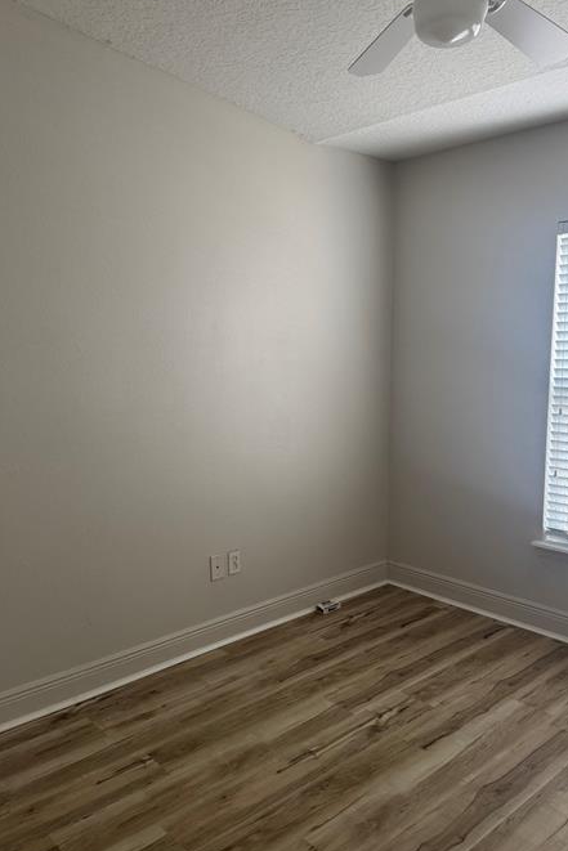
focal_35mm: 29
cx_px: 267
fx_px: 686
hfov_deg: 45.0
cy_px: 453
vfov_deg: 63.6
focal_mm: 6.76
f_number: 1.78
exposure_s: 1/60
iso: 200
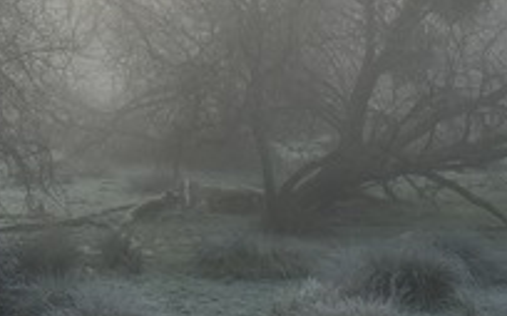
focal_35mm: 150
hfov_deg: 13.9
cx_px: 152
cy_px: -67
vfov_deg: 8.6
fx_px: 2070
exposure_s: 1/623
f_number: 1.78
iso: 64
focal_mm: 6.86
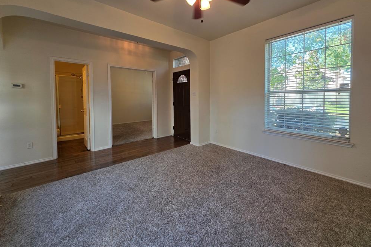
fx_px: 144
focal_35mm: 14
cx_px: 191
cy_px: 104
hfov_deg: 104.2
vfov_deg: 80.6
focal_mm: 2.2
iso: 125
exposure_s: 1/120
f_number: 1.9
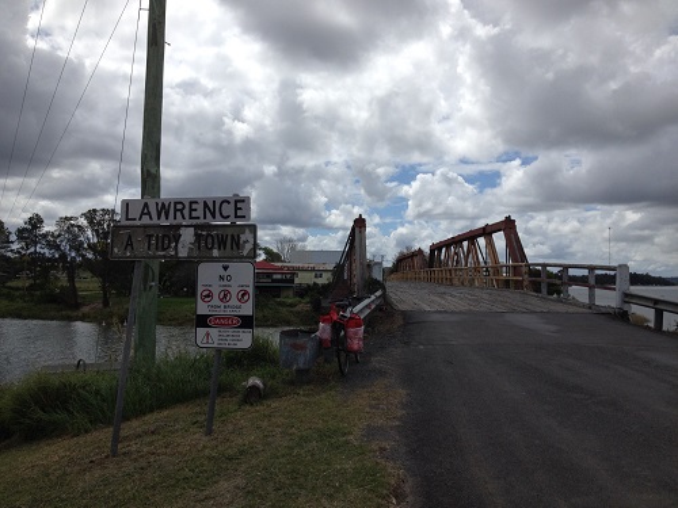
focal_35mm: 35
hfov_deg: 52.6
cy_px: 254
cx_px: 339
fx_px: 686
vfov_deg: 40.7
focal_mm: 4.28
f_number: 2.4
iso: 50
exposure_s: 1/3953
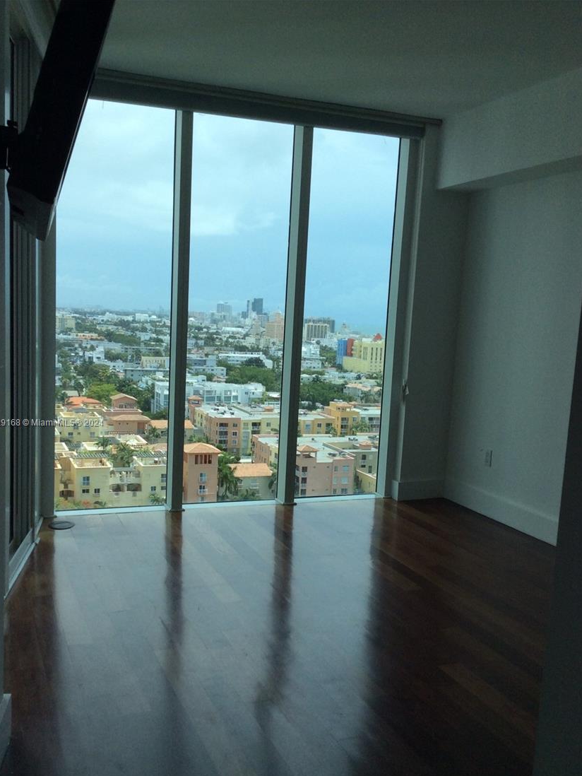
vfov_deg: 51.3
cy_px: 423
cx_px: 290
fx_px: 807
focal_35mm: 36
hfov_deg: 39.7
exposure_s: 1/1192
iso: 32
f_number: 2.4
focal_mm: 3.3
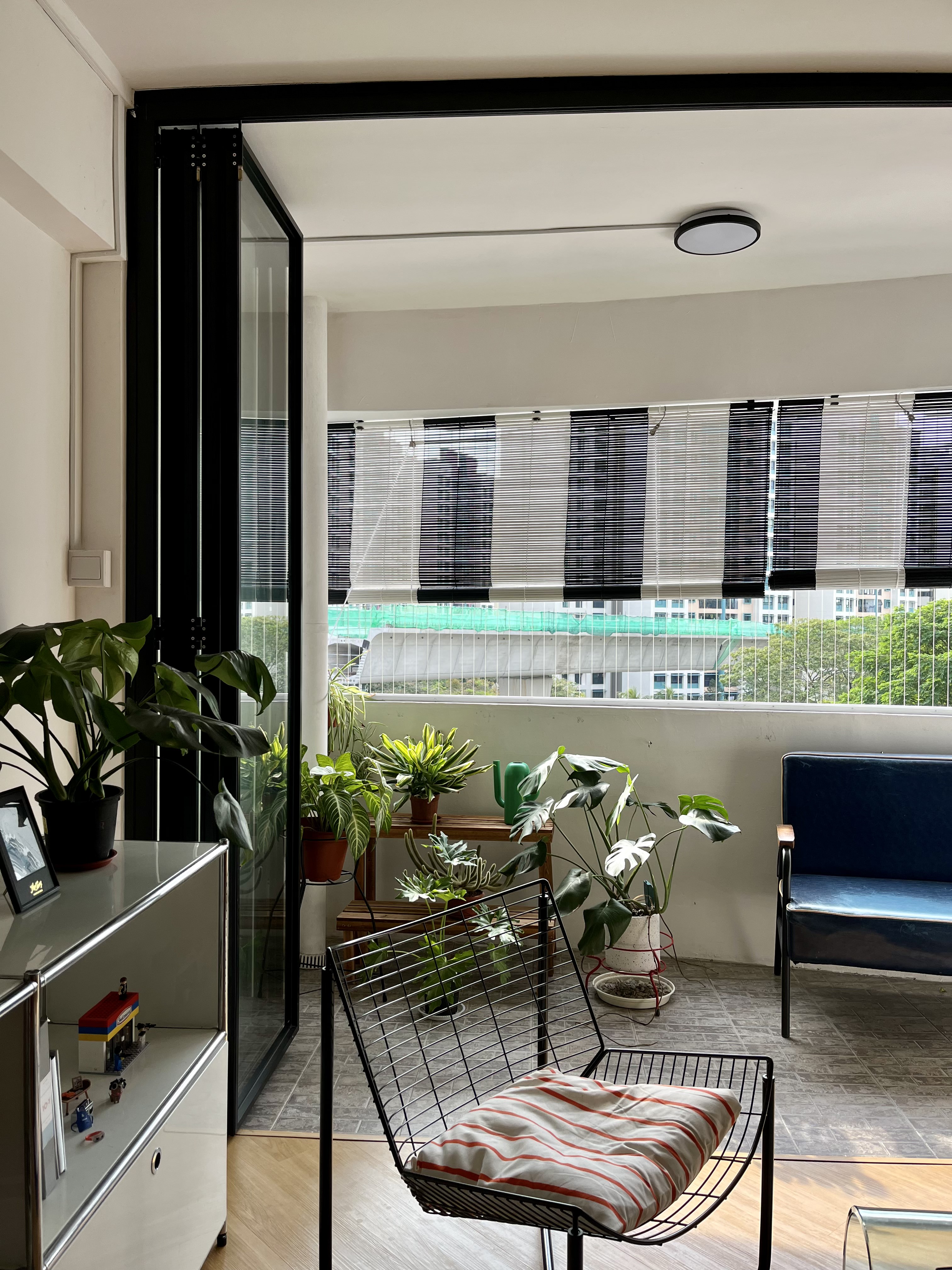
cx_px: 476
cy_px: 635
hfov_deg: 53.1
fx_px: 953
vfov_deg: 67.3
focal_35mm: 26
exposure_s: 1/384
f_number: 1.6
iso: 50
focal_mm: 5.1
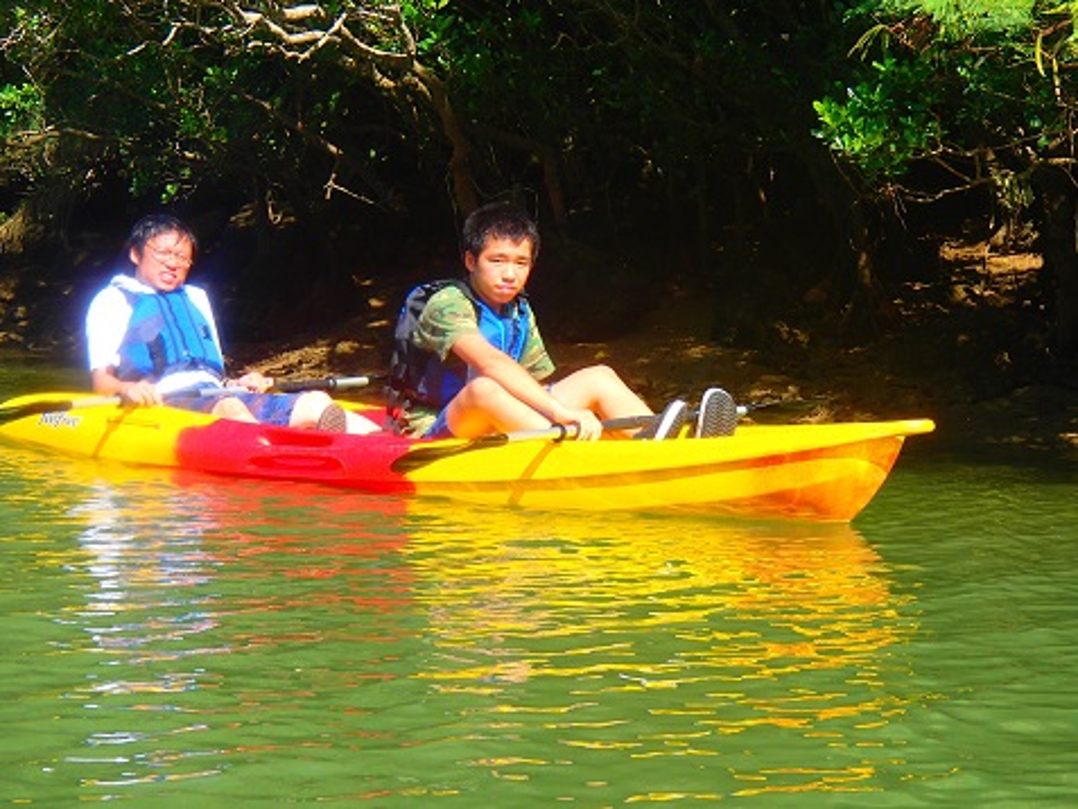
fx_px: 2274
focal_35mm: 73
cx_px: 539
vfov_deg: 20.2
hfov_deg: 26.7
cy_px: 404
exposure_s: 1/250
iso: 100
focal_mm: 13.09
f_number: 5.7
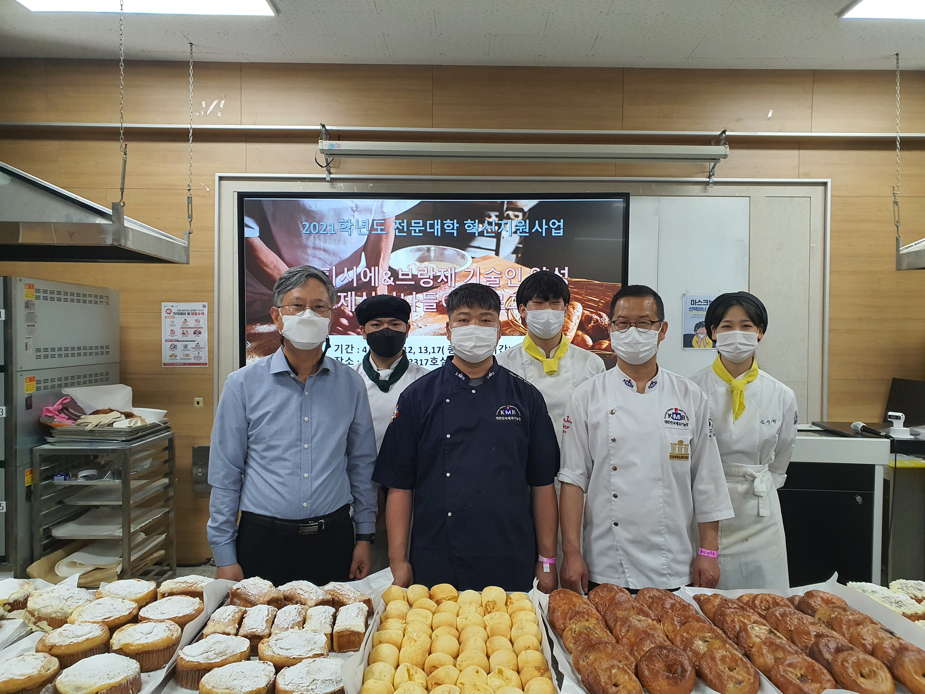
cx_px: 462
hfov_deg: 67.3
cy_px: 347
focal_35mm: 26
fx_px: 695
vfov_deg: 53.1
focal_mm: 4.3
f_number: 2.4
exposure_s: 1/120
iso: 250
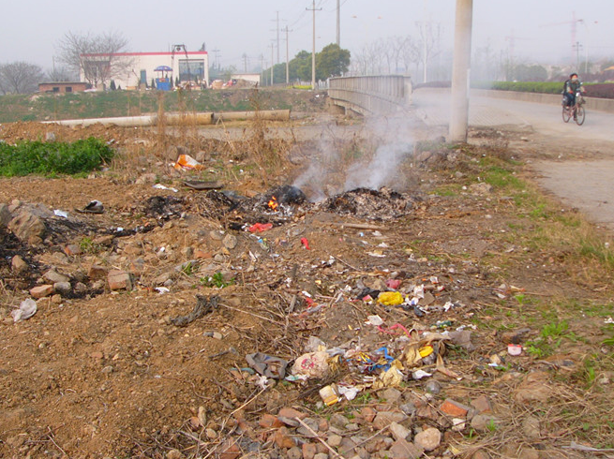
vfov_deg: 32.8
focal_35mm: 44
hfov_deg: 42.9
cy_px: 209
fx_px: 780
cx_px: 336
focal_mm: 6
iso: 50
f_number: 4
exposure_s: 1/160
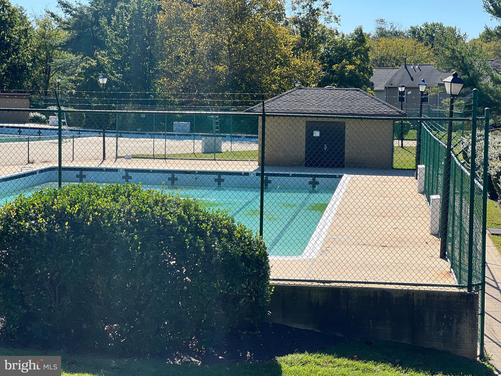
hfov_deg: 25.3
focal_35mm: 77
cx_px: 250
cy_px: 188
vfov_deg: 19.1
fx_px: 1114
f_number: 2.8
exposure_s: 1/550
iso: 32
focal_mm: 9
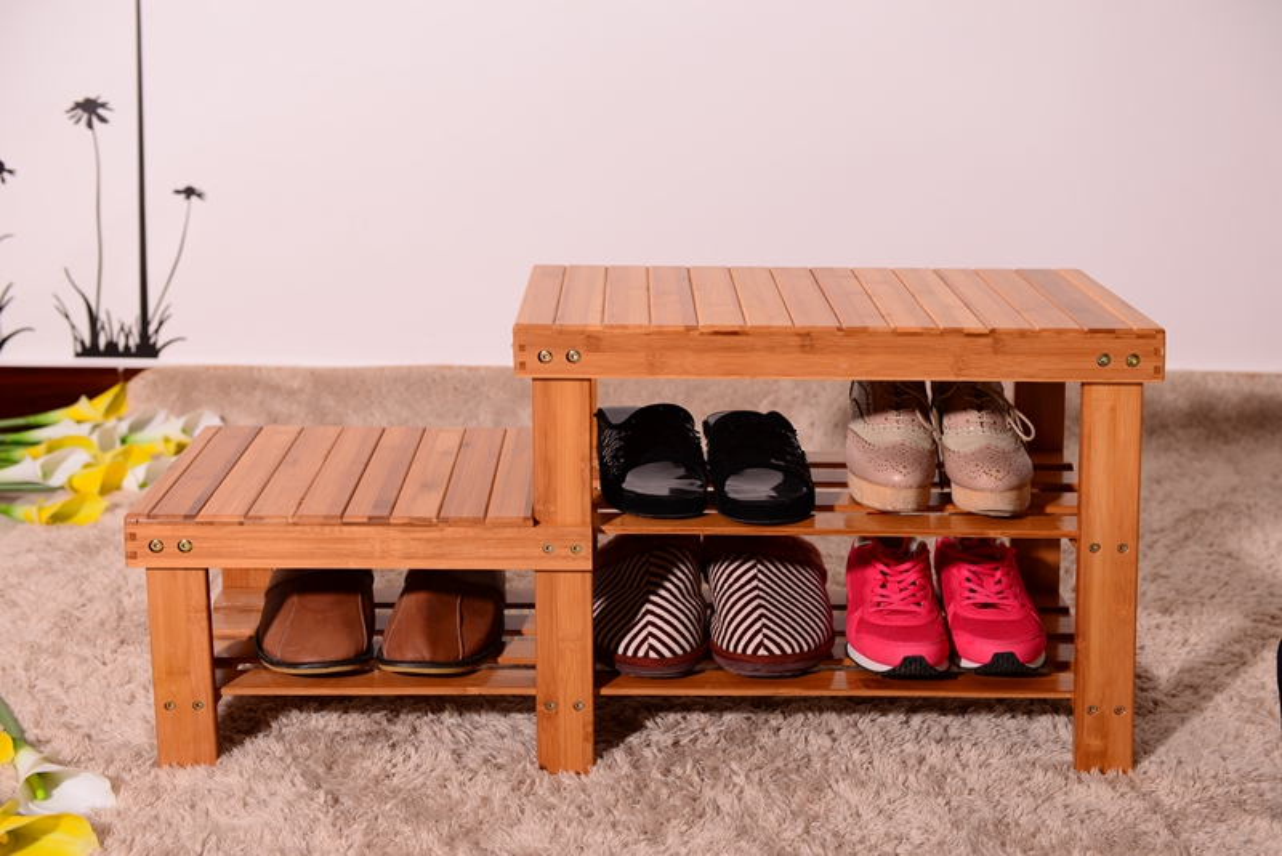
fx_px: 1603
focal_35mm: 45
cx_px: 641
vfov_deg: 29.9
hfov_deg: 43.6
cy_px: 428
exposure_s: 1/125
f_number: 4
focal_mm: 45
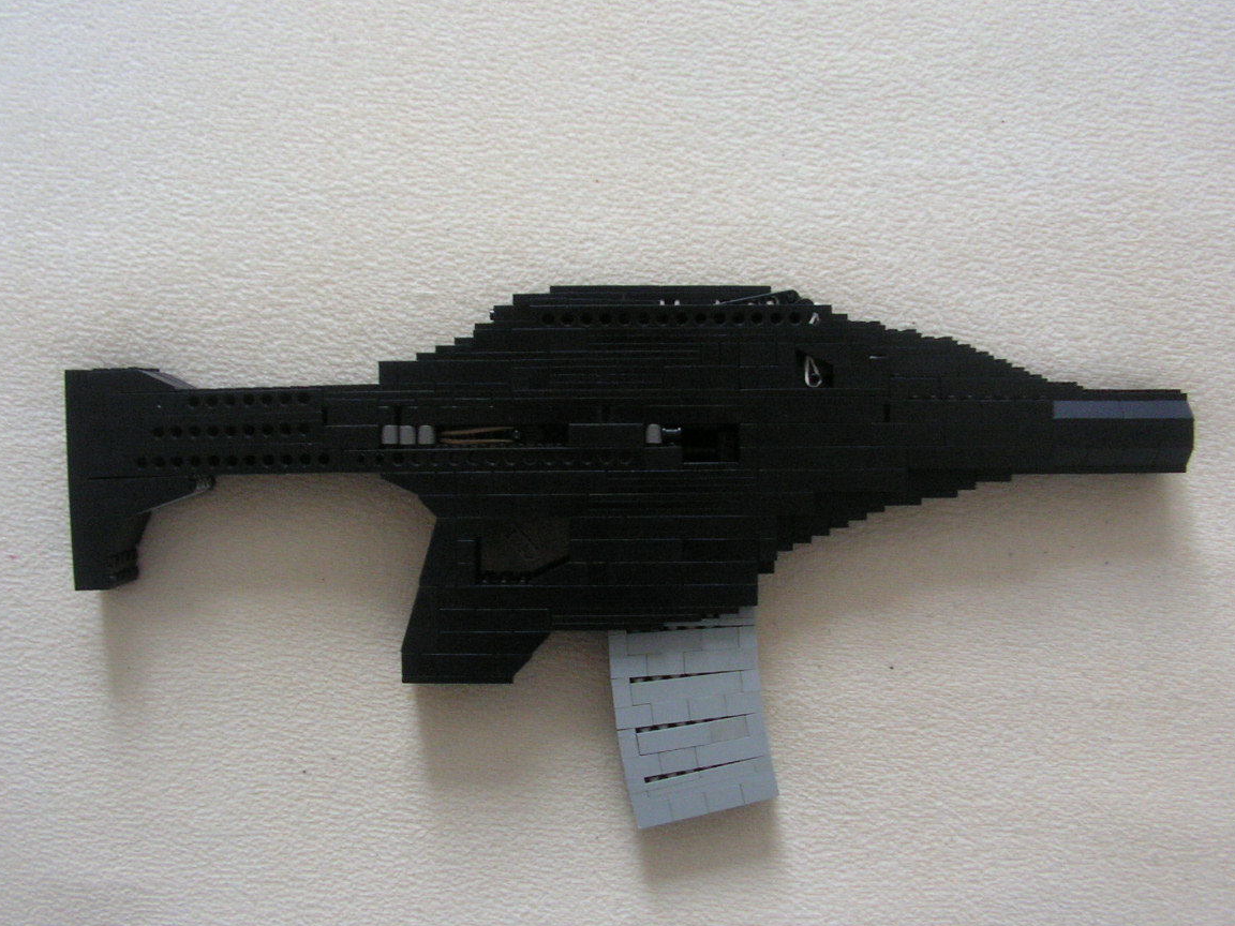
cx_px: 590
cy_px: 474
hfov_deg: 46.8
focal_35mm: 40
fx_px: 1427
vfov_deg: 36.0
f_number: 3.2
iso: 200
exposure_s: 1/15
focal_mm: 6
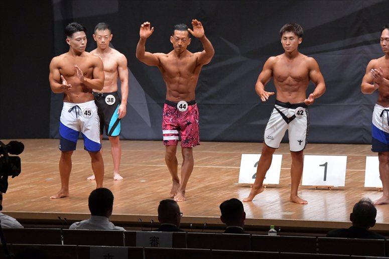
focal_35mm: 217
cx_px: 194
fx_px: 2344
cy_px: 130
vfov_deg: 6.3
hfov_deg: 9.5
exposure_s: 1/400
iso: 8000
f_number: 5.6
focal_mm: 145
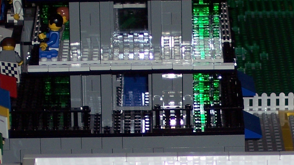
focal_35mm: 321
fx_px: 2503
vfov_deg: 3.8
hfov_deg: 6.7
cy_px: 259
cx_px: 272
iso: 100
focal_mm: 24
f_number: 4.8
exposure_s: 1/125
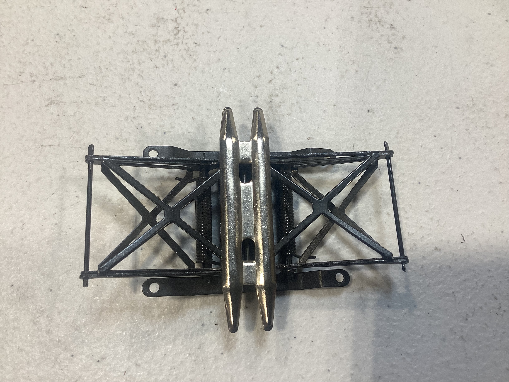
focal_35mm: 31
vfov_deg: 45.4
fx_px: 456
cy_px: 191
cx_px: 254
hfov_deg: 58.4
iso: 64
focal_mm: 3.3
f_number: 2.4
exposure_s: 1/60
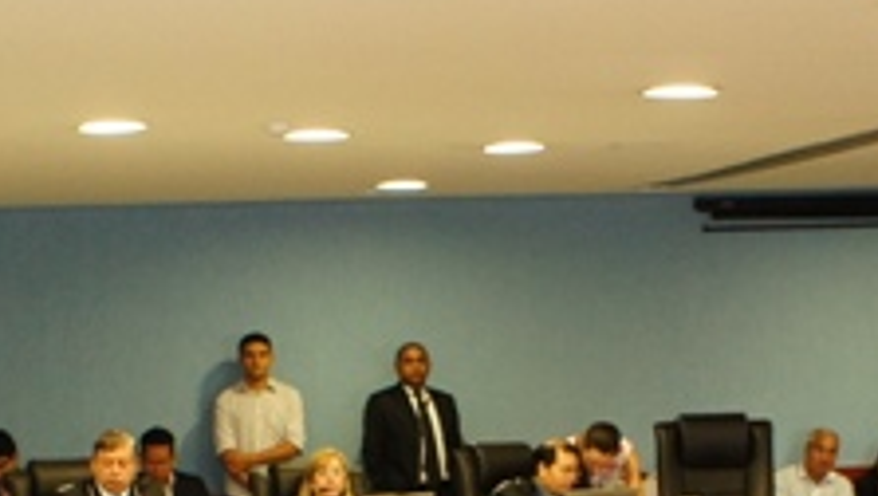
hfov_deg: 18.8
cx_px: 409
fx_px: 2657
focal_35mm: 114
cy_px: 754
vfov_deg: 10.3
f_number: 3.2
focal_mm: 16
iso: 800
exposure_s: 1/60
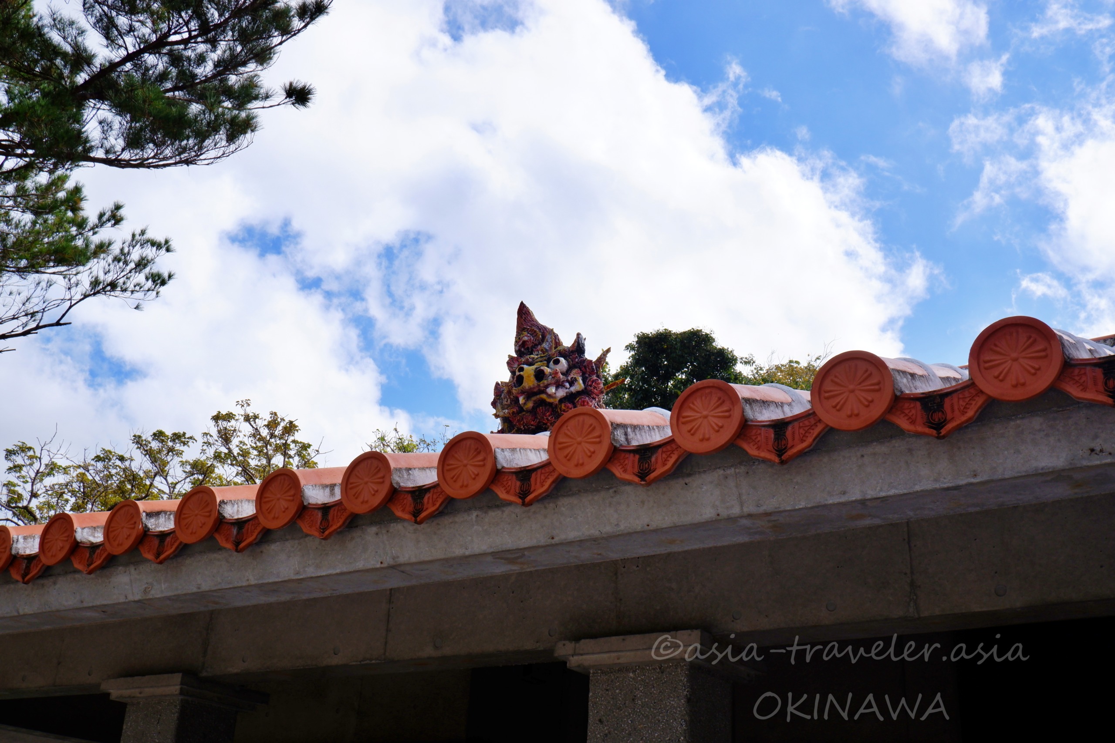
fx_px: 1177
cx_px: 558
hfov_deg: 50.7
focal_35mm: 38
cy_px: 372
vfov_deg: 35.1
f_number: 13
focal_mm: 25.6
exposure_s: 1/400
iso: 200
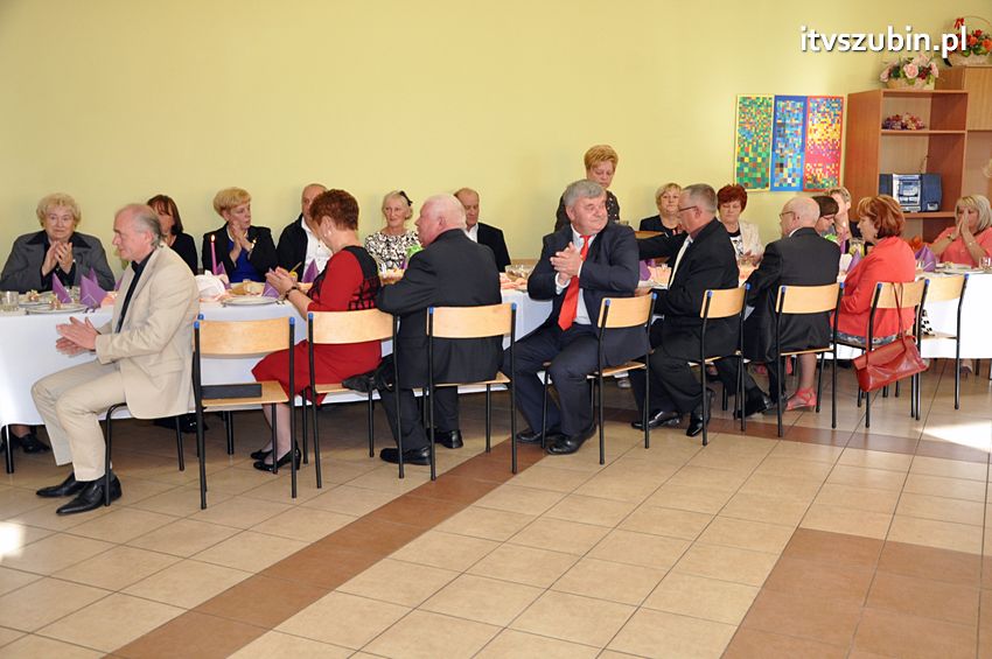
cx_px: 496
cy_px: 330
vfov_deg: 36.8
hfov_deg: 53.2
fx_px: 991
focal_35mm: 36
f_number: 5.6
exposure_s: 1/80
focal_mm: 24
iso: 800
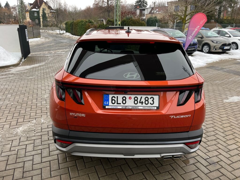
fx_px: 180
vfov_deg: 53.1
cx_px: 120
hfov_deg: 67.3
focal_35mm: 26
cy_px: 90
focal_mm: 5.1
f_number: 1.6
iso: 64
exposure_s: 1/121
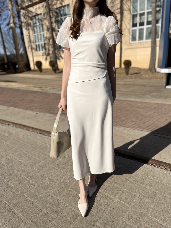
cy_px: 114
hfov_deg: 53.1
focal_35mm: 26
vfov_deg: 67.3
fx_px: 171
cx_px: 86
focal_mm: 5.1
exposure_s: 1/7353
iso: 50
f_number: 1.6
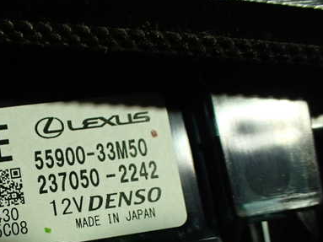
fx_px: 438
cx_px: 81
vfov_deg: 30.4
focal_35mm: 47
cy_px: 180
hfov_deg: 39.4
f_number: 2.3
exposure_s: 1/125
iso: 500
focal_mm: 5.4
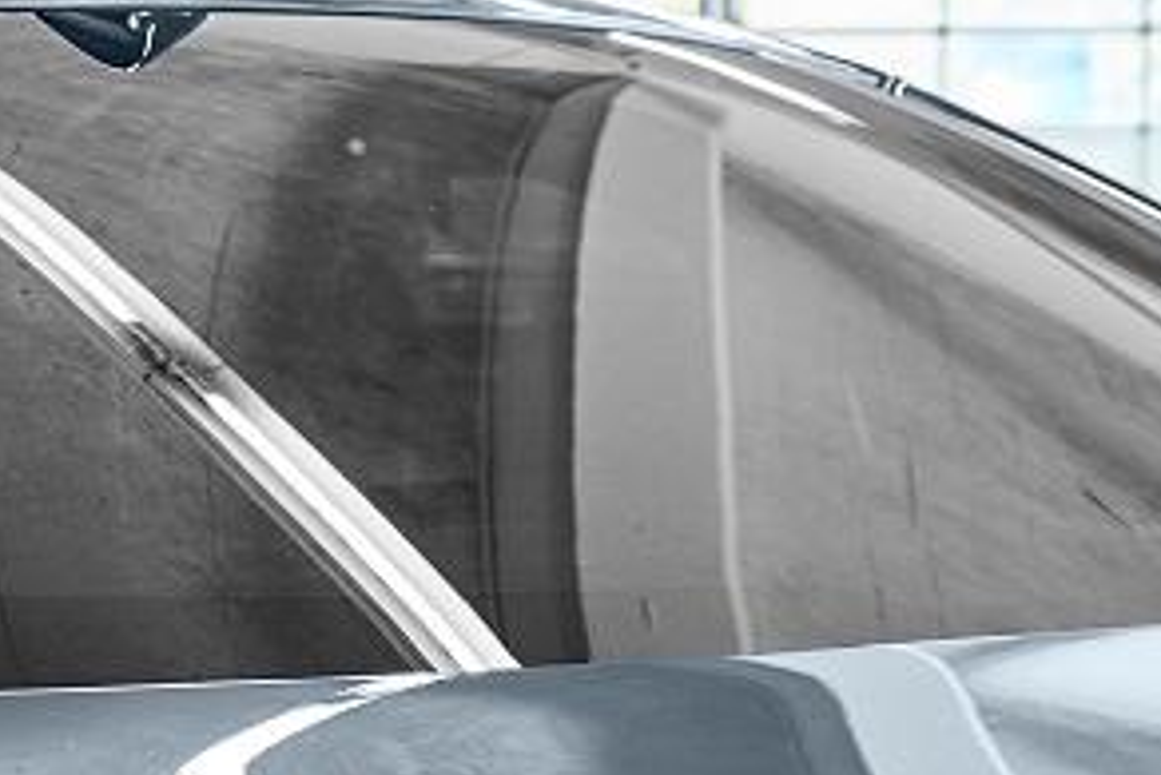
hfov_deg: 14.3
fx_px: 4227
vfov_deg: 10.5
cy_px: 447
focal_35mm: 131
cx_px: -716
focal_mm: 26
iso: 64
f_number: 4
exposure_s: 1/10
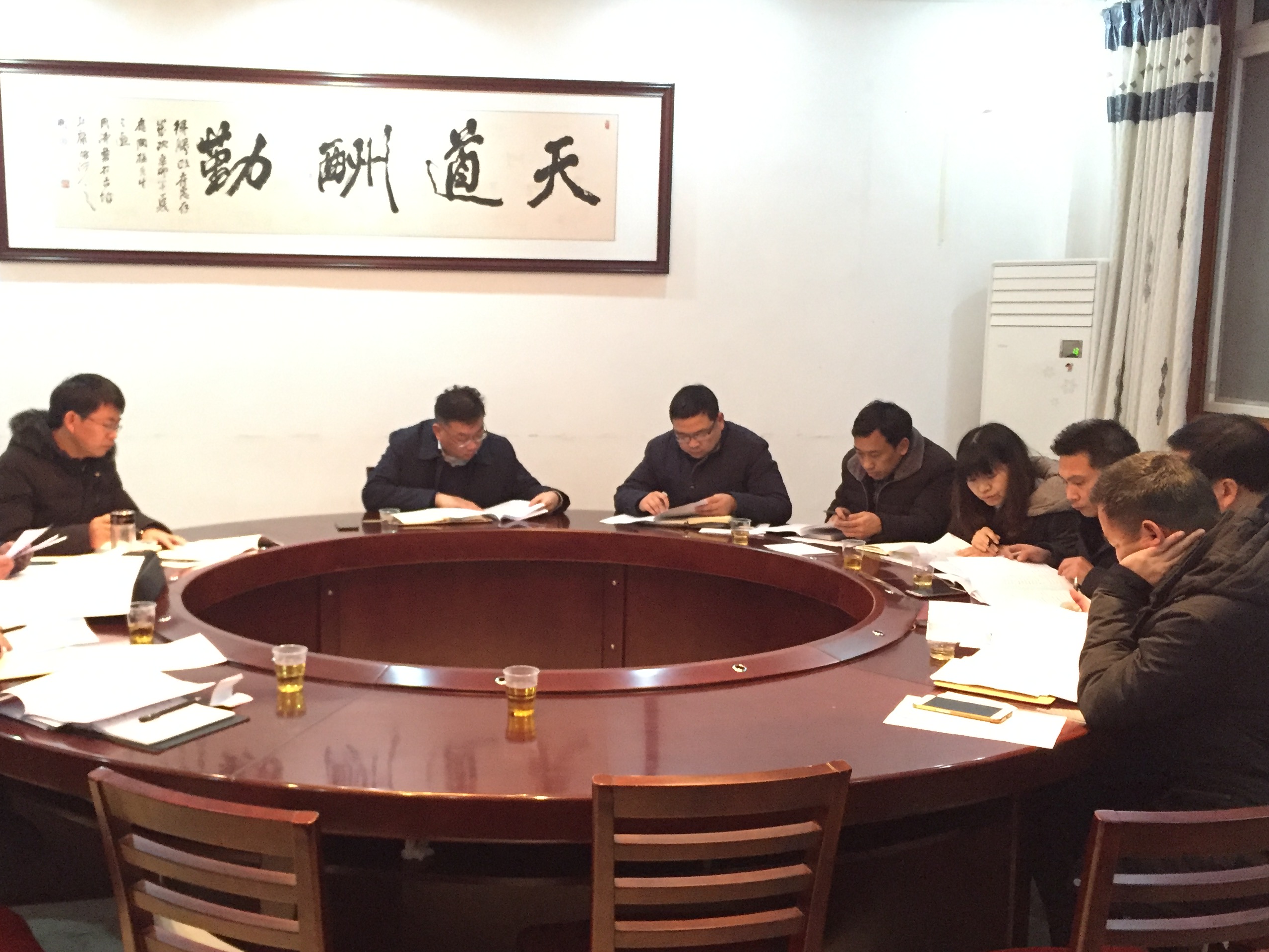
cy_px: 519
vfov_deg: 38.6
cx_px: 528
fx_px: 1357
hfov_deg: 49.9
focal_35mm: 37
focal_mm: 4.15
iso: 400
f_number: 2.2
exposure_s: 1/17
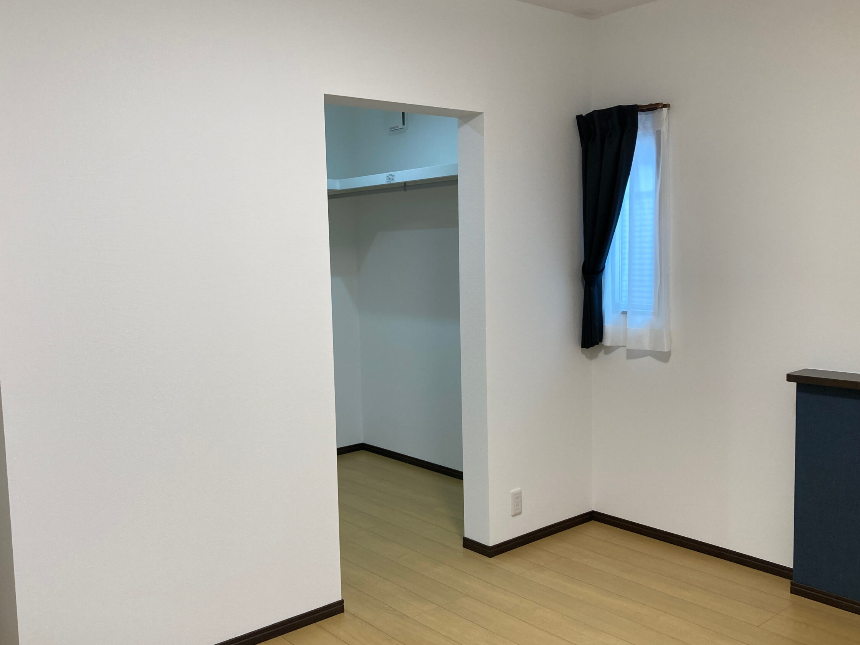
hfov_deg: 56.8
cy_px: 333
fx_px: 795
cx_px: 401
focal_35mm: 32
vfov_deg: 44.2
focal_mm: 3.99
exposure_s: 1/60
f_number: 1.8
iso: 50
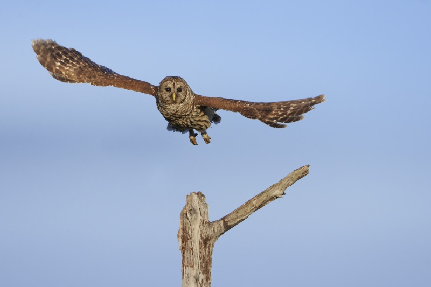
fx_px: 5314
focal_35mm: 444
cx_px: 216
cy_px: 144
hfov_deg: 4.6
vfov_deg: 3.1
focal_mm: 444
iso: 800
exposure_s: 1/3200
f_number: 6.3
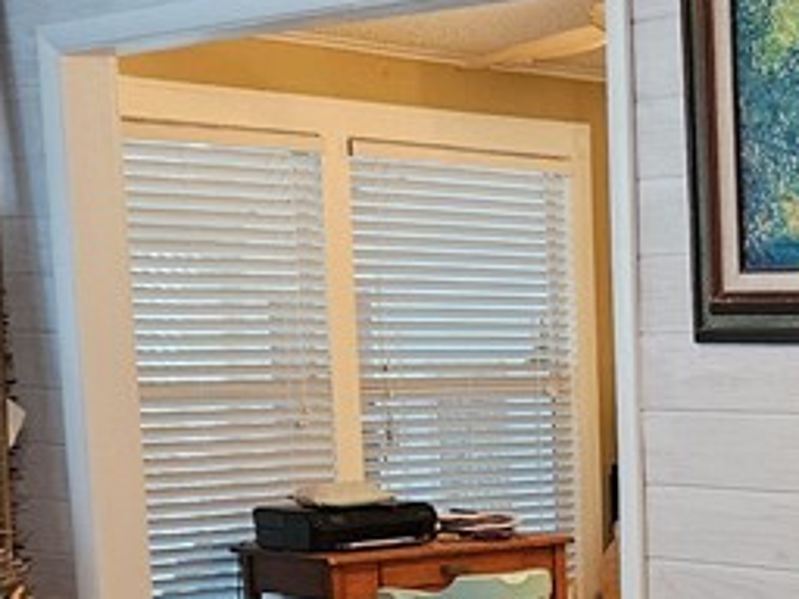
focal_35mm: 92
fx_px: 2124
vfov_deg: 15.6
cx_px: 890
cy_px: 677
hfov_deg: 20.3
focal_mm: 5.4
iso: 640
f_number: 1.8
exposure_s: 1/60
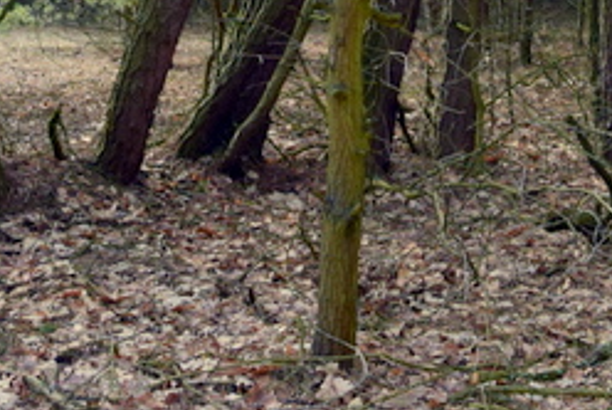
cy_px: -227
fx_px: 1481
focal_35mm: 87
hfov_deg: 23.3
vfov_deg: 14.5
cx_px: 336
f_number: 8
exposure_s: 1/60
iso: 400
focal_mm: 18
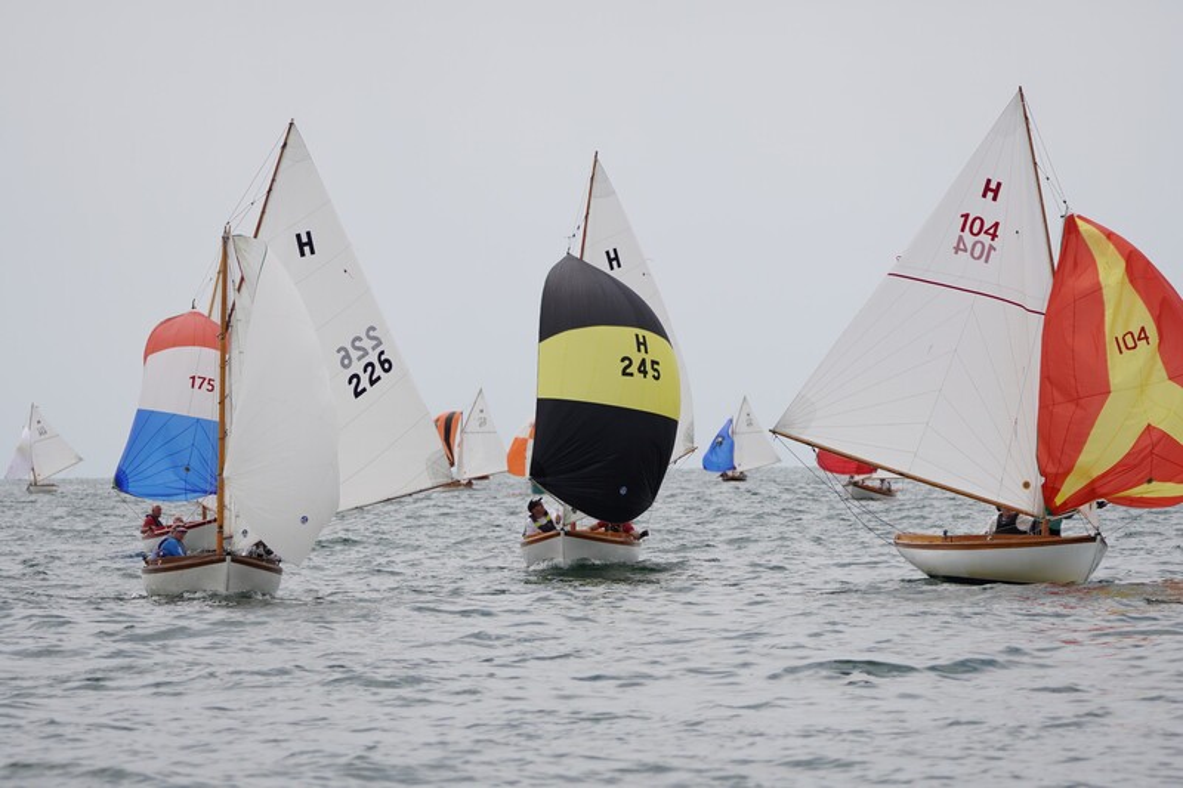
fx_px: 8870
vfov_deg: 5.1
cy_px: 394
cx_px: 592
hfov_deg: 7.6
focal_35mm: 270
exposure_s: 1/1250
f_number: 5.6
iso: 125
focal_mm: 180
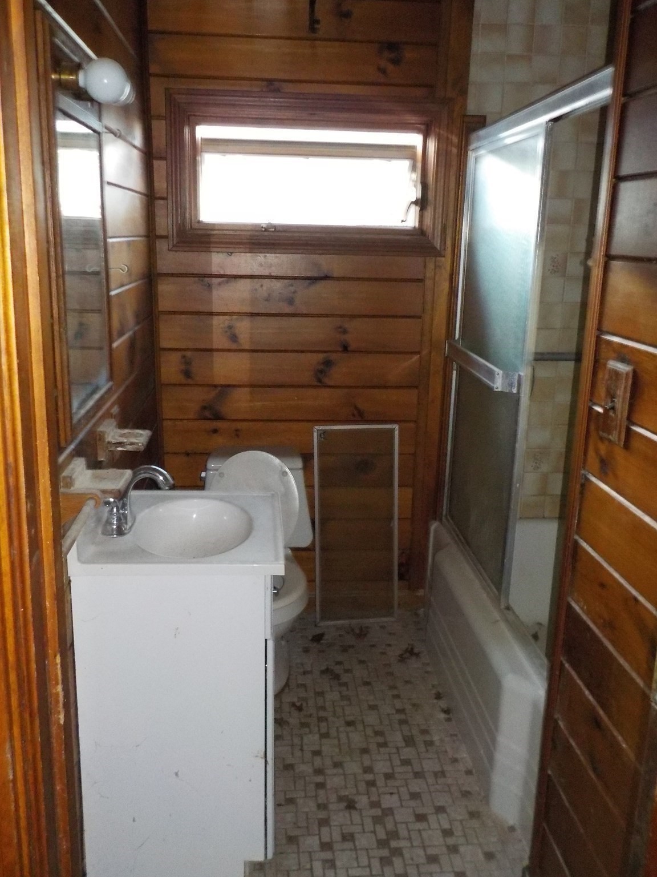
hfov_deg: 46.8
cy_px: 438
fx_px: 759
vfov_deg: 60.0
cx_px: 328
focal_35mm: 30
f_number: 3.3
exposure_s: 1/8
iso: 800
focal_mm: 4.1
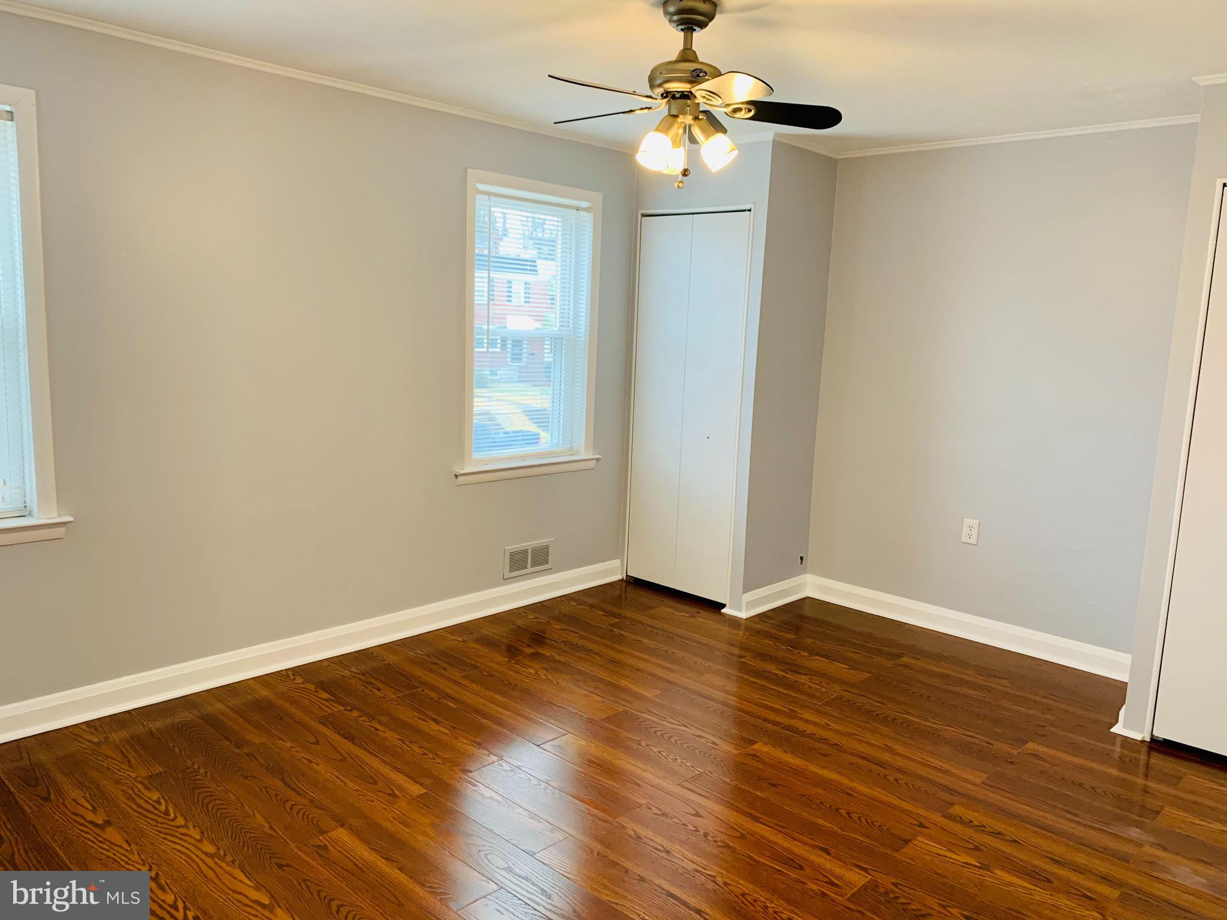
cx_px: 614
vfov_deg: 53.1
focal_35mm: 26
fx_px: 922
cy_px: 460
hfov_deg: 67.3
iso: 160
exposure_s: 1/60
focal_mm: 4.25
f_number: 1.8
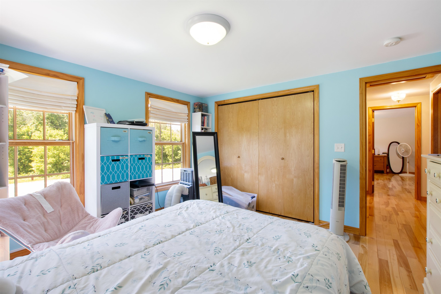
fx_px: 184
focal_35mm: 15
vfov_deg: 77.3
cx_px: 220
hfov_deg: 100.4
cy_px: 147
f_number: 8
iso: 100
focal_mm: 10
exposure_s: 1/4
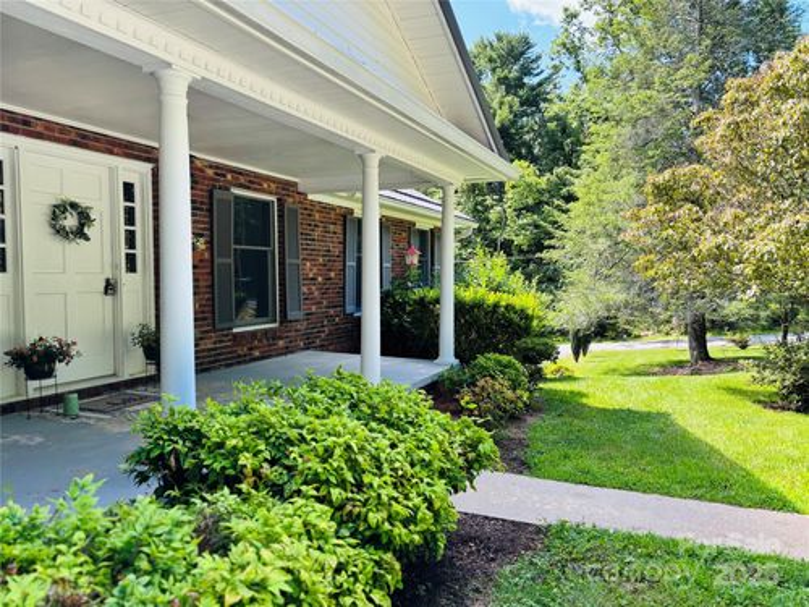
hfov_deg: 67.3
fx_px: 608
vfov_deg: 53.1
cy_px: 304
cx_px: 404
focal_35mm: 26
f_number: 1.6
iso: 50
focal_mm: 5.96
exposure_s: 1/397
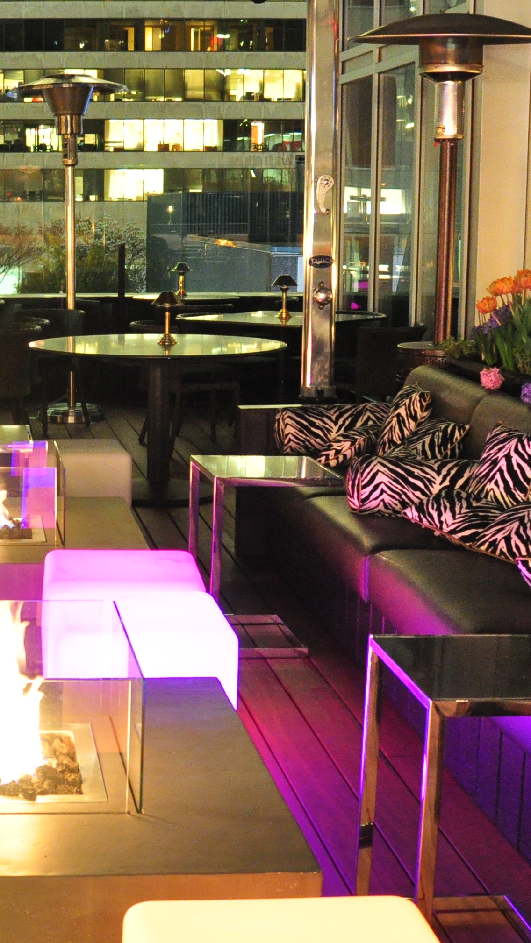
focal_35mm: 60
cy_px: 468
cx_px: -31
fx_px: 1502
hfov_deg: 19.3
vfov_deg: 34.9
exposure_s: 1/2.5
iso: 1600
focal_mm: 18
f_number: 5
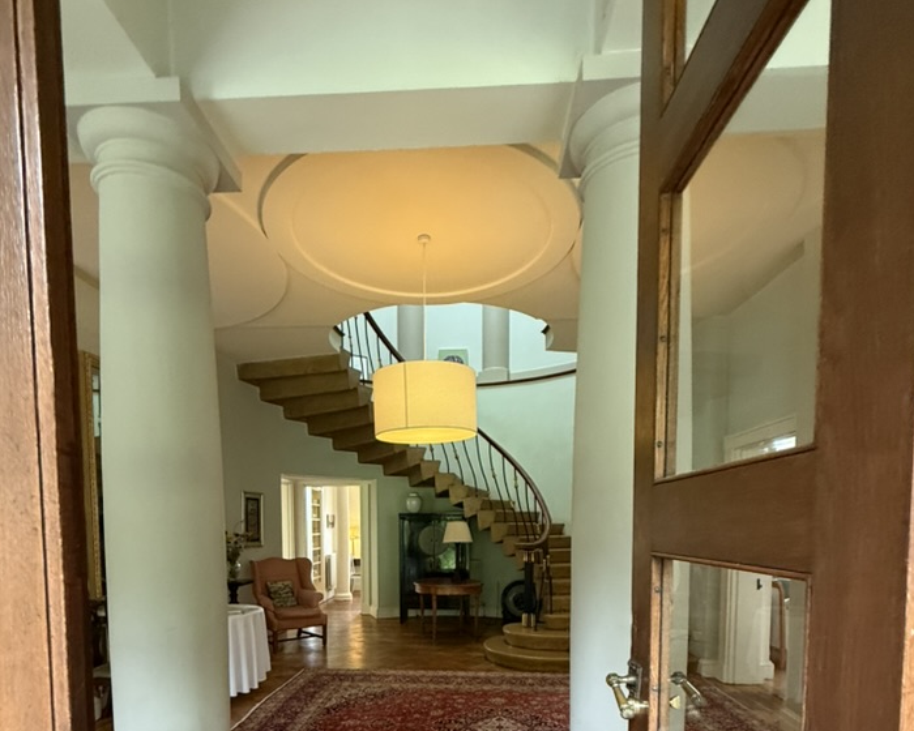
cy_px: 563
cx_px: 439
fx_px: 541
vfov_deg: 63.4
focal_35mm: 20
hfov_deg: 80.3
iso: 500
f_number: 2.2
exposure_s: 1/60
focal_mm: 2.22
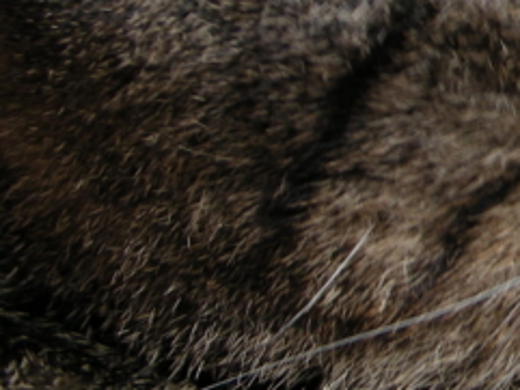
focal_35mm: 126
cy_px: -6
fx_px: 1894
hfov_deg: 14.7
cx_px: 757
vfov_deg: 11.6
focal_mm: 6.3
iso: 50
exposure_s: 1/42.2
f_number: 3.5
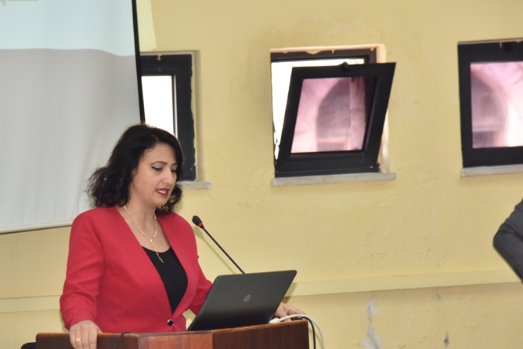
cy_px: 251
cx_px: 150
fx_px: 2338
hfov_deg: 12.7
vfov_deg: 8.5
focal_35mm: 161
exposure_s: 1/200
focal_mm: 105
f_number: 5.6
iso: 1600
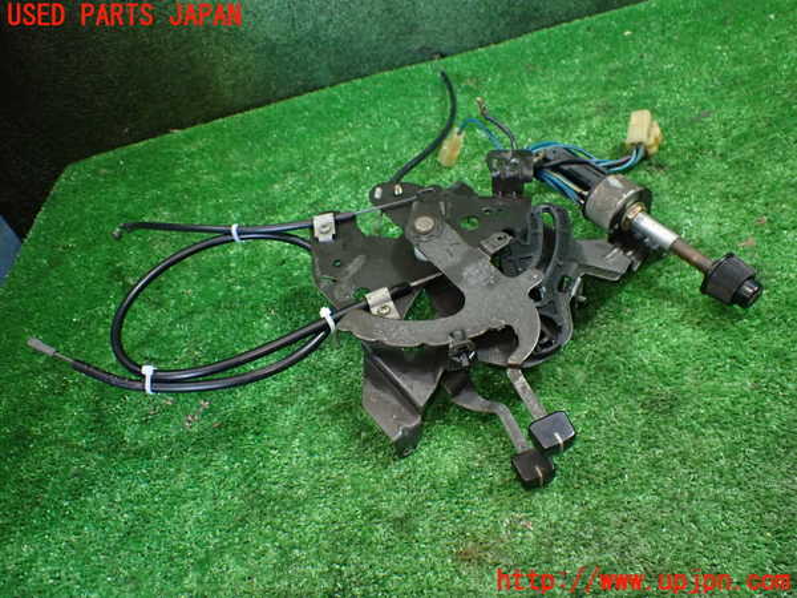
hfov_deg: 60.0
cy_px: 299
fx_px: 691
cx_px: 398
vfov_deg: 46.8
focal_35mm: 30
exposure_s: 1/80
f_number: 2.3
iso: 800
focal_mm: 5.4
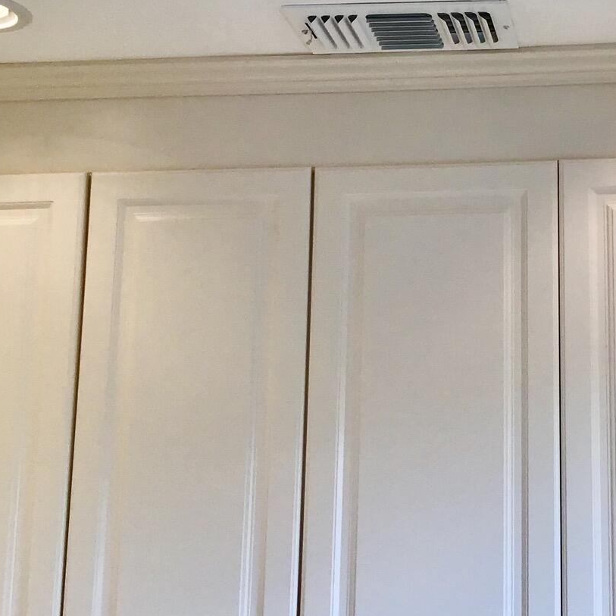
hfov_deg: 24.2
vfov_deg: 25.0
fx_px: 1389
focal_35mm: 69
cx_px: 571
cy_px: 266
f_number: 2.4
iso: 40
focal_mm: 3.3
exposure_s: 1/120
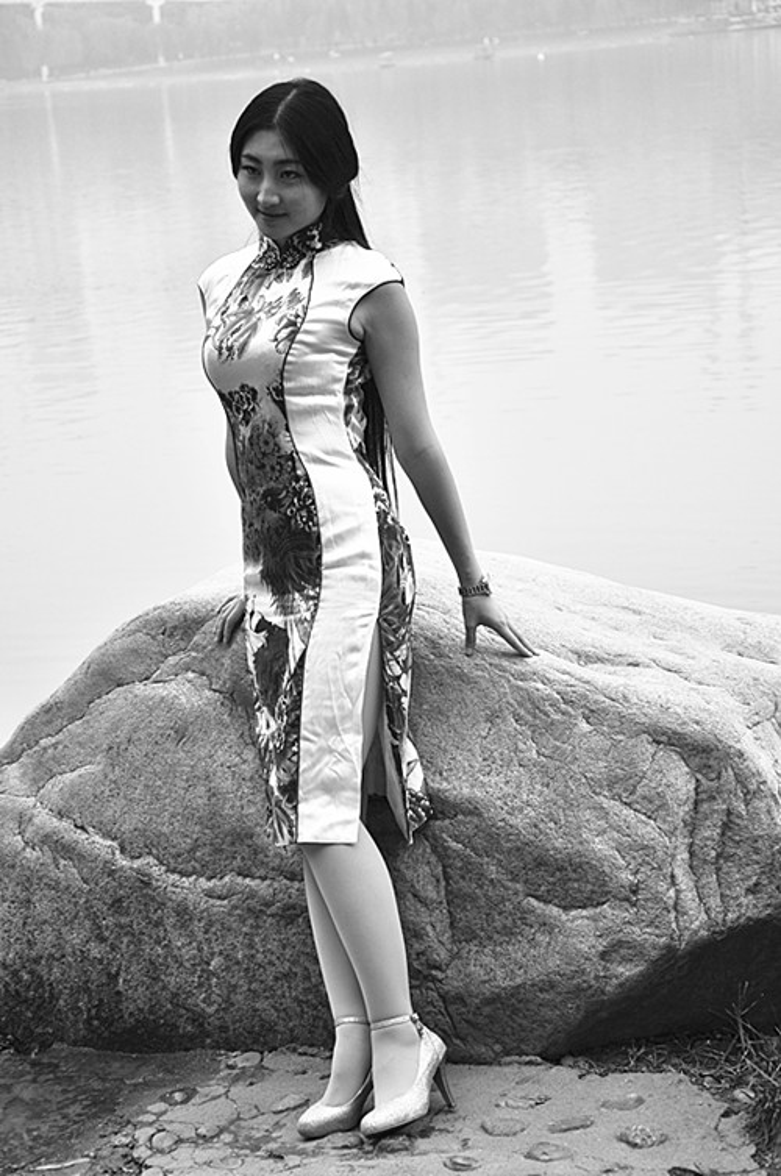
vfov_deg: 21.9
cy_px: 588
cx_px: 390
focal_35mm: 93
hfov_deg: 14.7
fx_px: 3035
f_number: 5.3
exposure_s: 1/400
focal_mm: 62
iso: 200
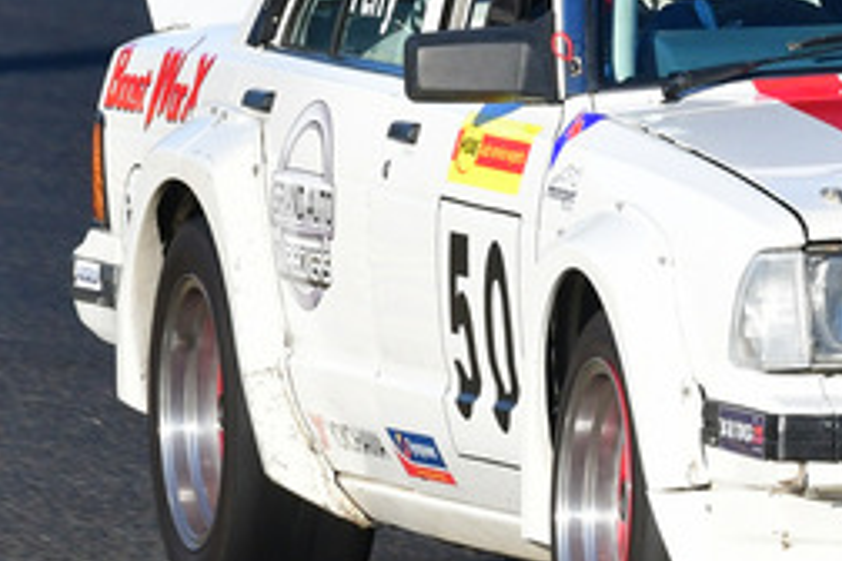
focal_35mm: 1668
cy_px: -134
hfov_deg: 1.2
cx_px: 959
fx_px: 39010
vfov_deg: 0.8
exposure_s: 1/640
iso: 800
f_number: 11
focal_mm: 350
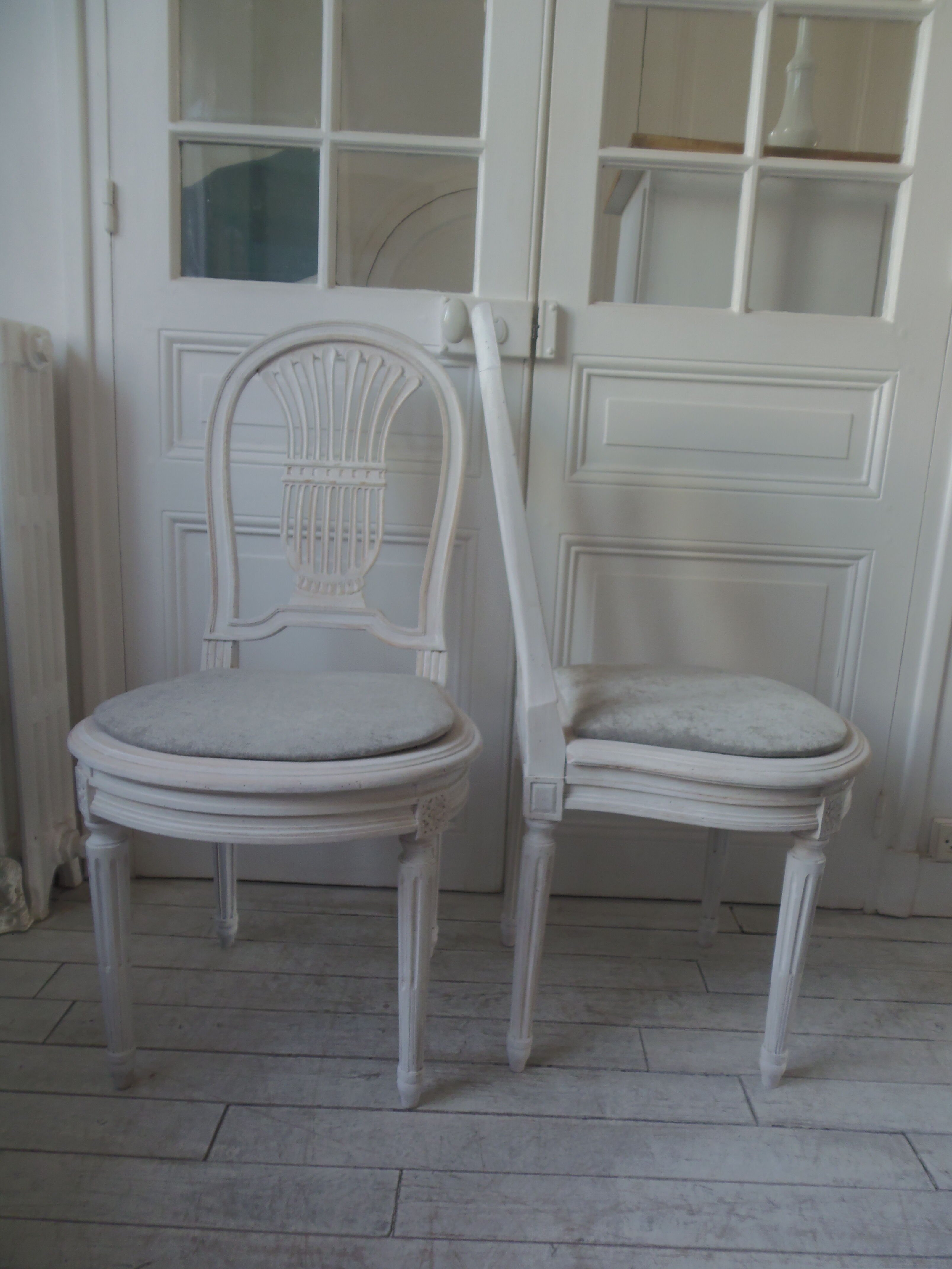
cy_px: 634
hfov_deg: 56.8
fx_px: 880
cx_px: 476
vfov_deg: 71.6
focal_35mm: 24
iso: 64
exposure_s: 1/40
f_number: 2.9
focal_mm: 4.3
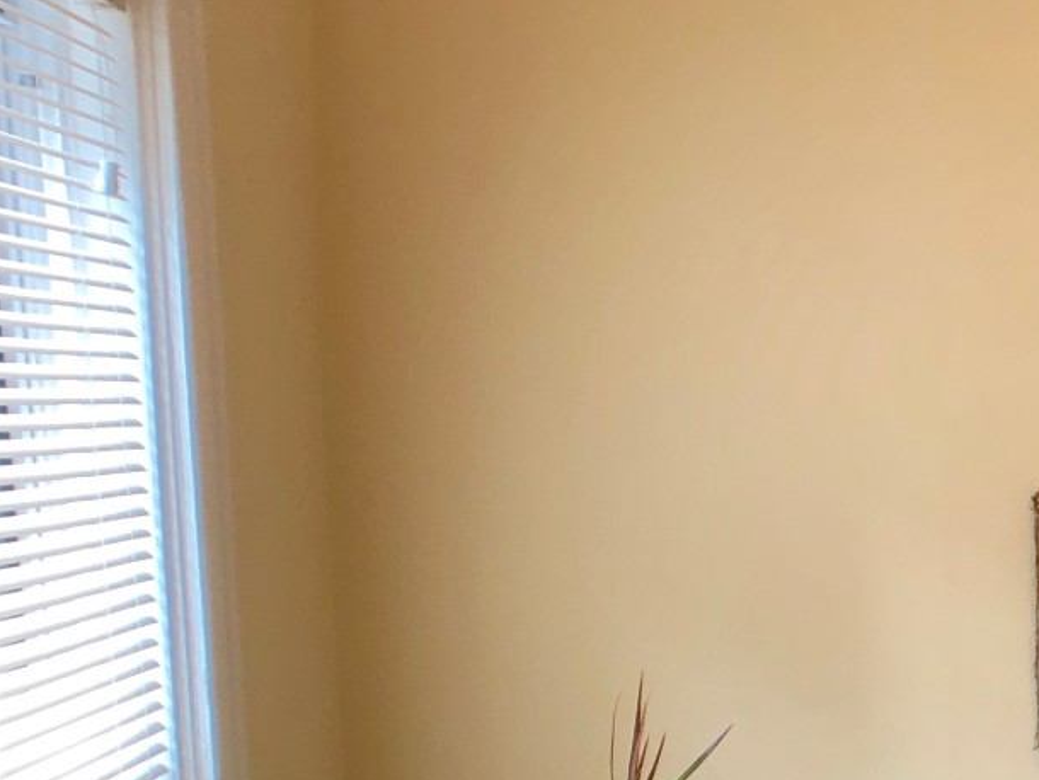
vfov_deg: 15.5
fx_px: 2823
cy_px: 732
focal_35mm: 94
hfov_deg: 19.1
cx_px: 1385
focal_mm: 3.99
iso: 25
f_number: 1.8
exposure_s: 1/60
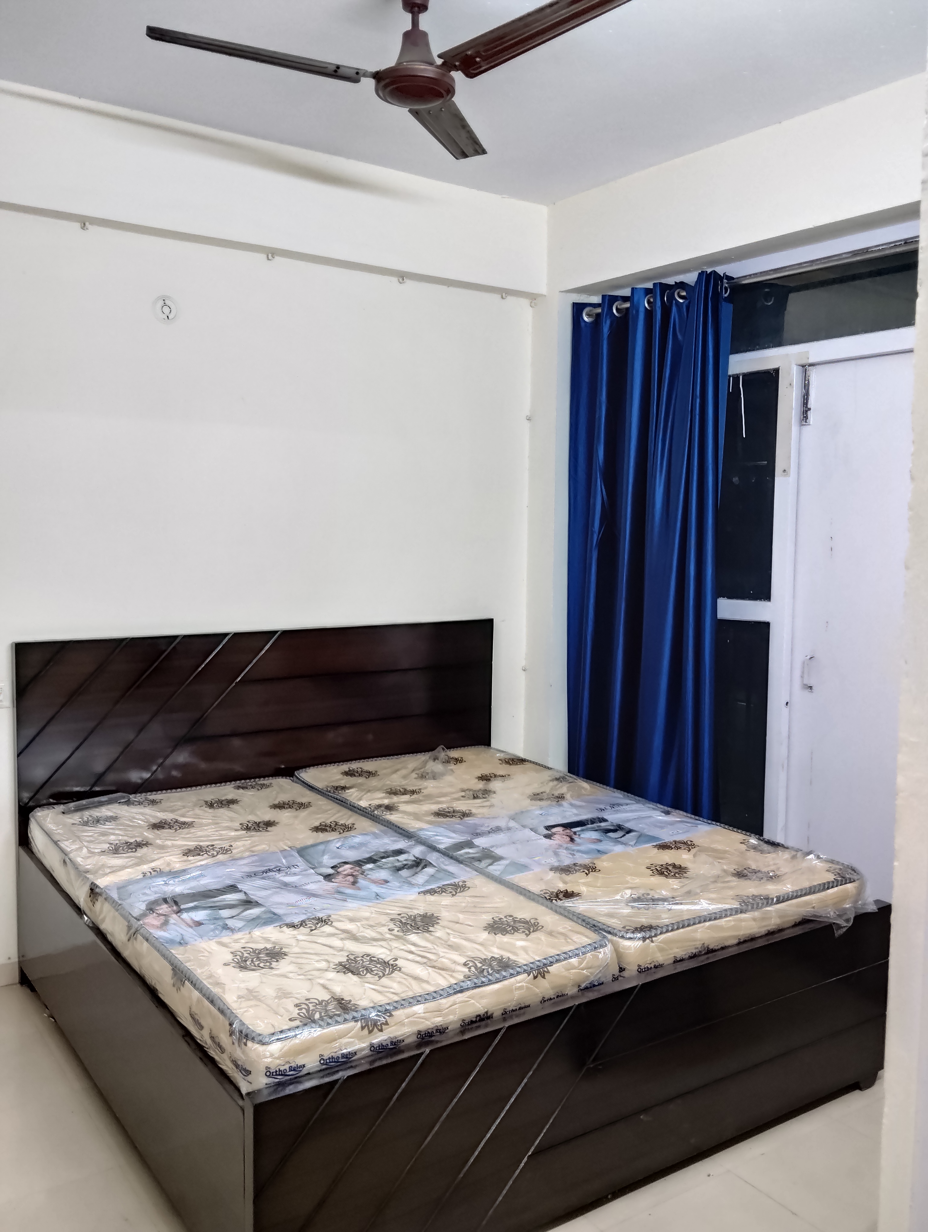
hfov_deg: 48.3
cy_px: 616
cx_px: 464
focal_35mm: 29
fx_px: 1034
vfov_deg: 61.6
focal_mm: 4.25
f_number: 1.8
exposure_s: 1/33.3
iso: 400
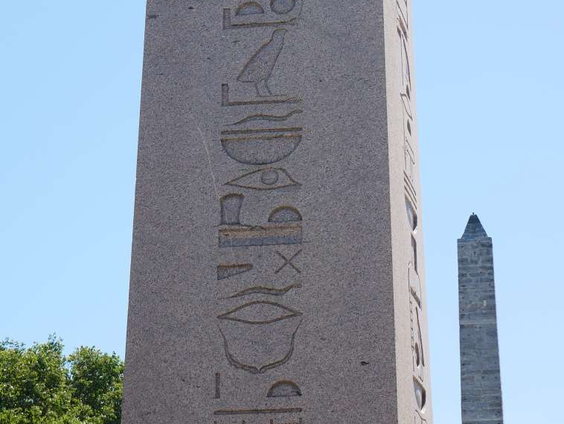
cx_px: 286
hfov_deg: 18.4
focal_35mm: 107
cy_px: 94
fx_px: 1744
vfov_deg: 13.8
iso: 200
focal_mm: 38
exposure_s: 1/320
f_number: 7.1
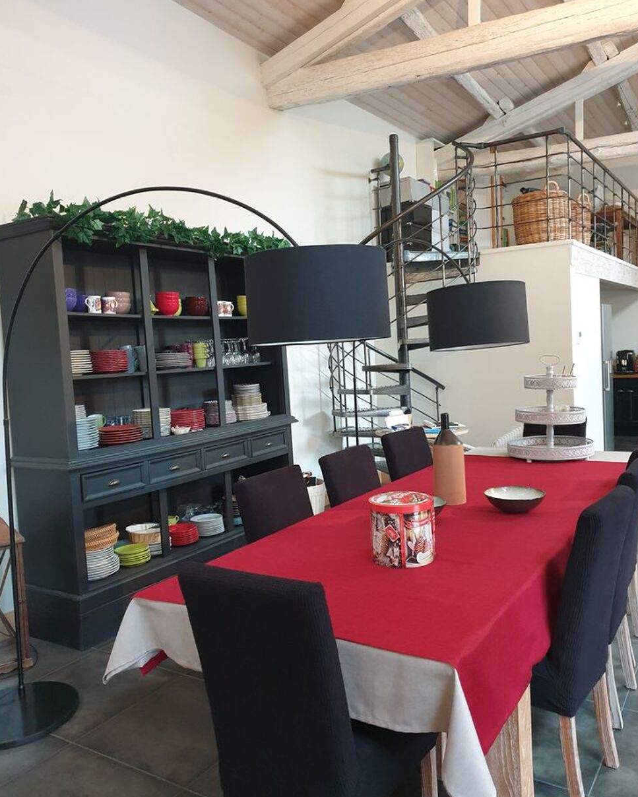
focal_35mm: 28
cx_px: 327
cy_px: 396
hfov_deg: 51.5
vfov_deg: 62.2
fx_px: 661
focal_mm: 4.3
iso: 320
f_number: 1.5
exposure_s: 1/33
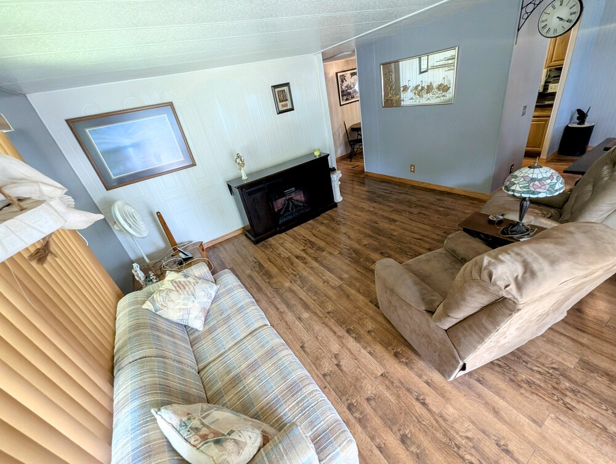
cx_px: 308
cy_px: 232
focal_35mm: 13
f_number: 2.2
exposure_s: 1/60
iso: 374
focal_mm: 1.95
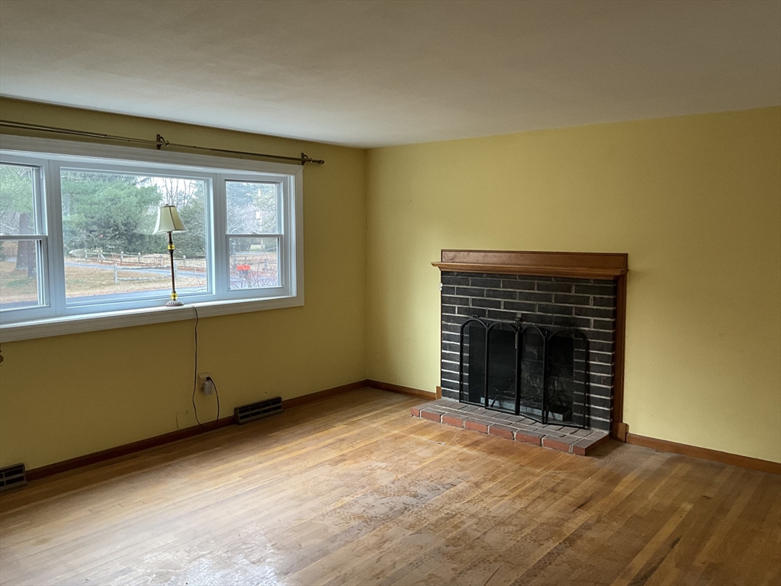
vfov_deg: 48.2
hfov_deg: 61.7
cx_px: 390
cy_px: 293
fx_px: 654
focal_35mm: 29
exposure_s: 1/60
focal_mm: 3
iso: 80
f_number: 1.8
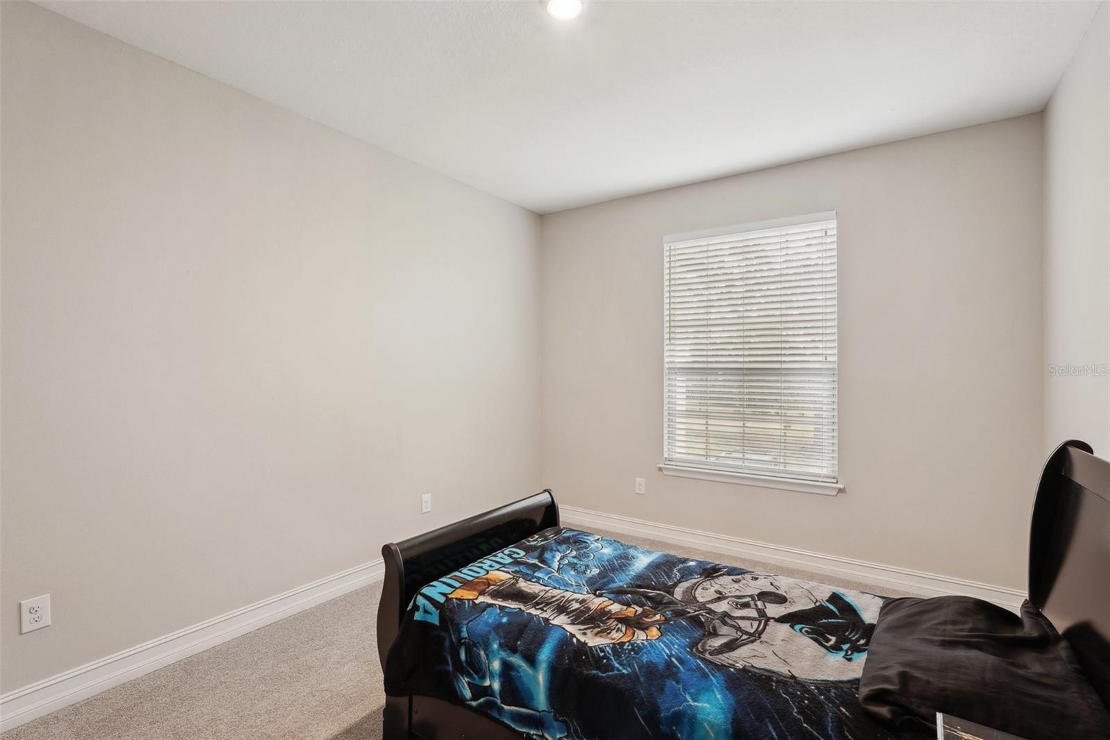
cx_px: 555
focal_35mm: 16
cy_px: 370
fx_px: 493
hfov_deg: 96.7
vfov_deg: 73.7
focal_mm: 16
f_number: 8
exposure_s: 1/8
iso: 400
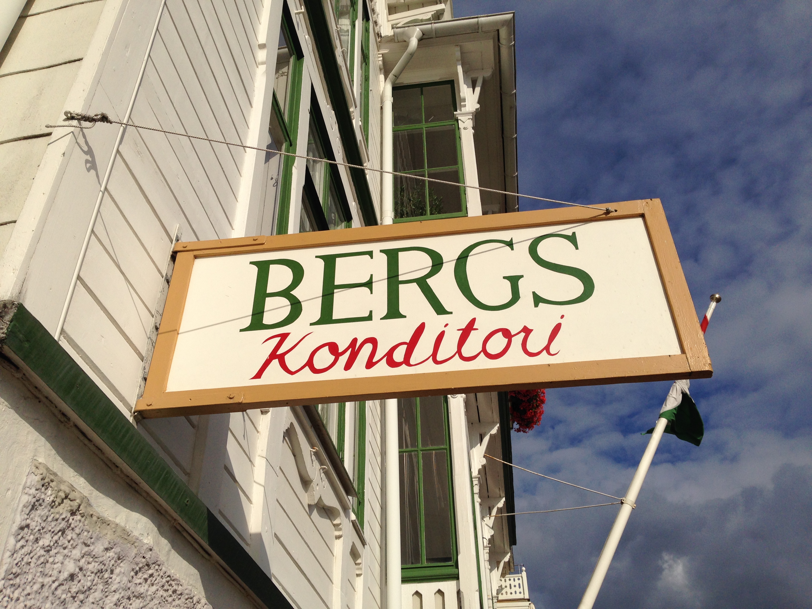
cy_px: 304
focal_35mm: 33
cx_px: 406
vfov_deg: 42.9
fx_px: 774
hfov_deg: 55.4
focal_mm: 4.12
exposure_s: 1/5435
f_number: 2.4
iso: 50
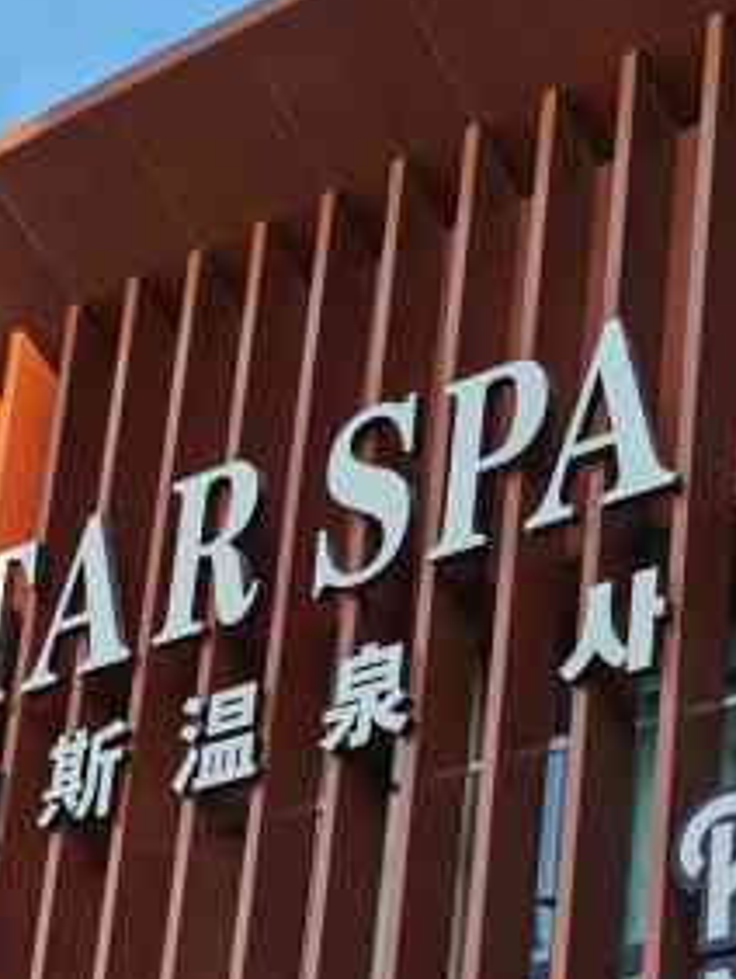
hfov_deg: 17.2
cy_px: 1203
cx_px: 403
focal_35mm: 86
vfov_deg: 21.0
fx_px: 2434
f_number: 1.8
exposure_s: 1/625
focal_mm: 5.58
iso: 50
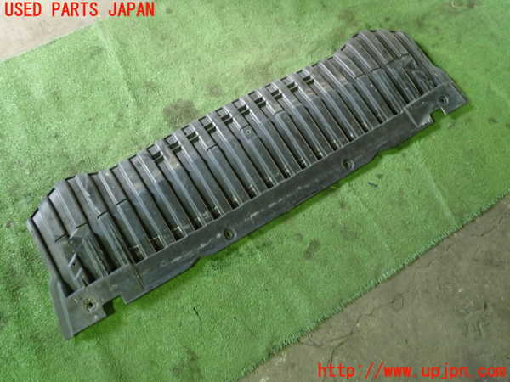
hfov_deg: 60.0
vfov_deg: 46.8
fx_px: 442
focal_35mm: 30
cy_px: 191
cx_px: 255
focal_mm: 5.4
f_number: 2.3
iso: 400
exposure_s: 1/30
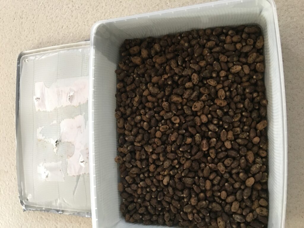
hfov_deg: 61.7
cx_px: 152
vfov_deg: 48.2
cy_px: 114
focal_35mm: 29
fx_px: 255
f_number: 2.2
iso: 100
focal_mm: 4.15
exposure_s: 1/8
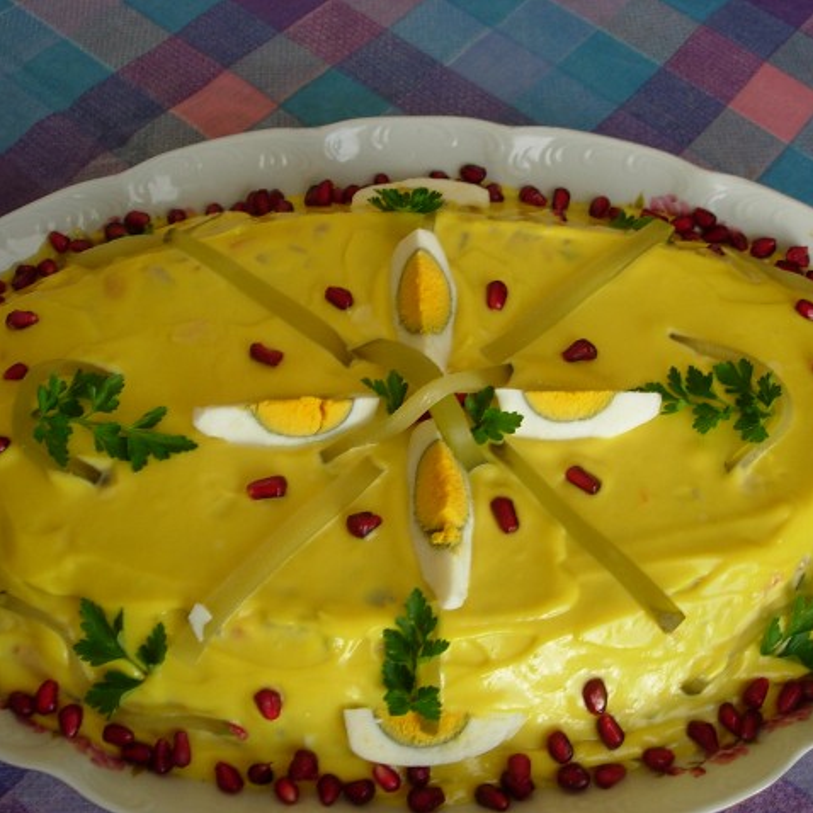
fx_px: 1196
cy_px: 406
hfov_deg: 37.5
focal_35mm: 45
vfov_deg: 37.6
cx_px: 434
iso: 64
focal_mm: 7.8
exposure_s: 1/32.9
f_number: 2.8
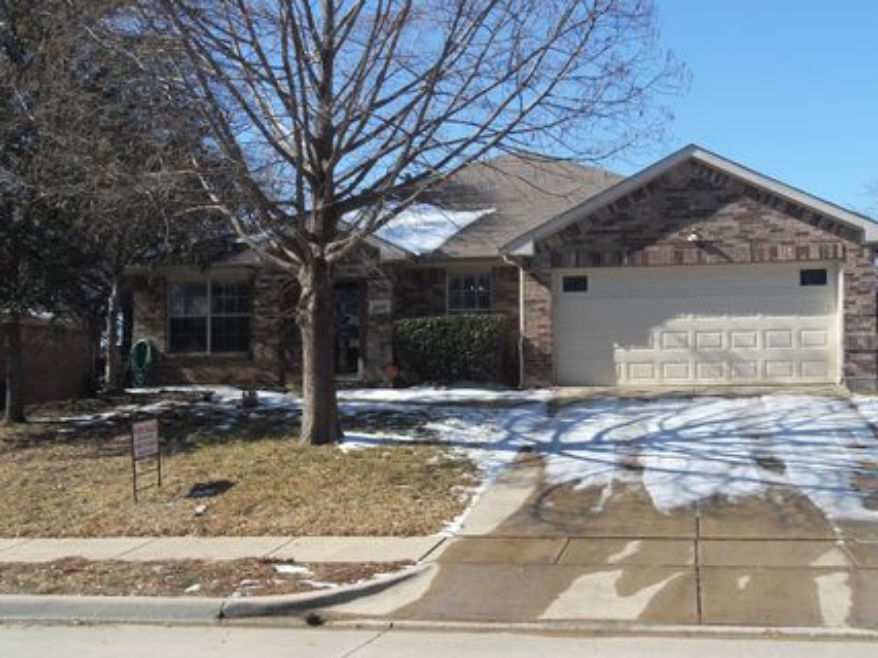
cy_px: 373
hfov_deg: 45.8
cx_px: 450
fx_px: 1040
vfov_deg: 35.1
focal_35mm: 41
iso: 80
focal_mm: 6.3
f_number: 8.2
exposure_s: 1/180
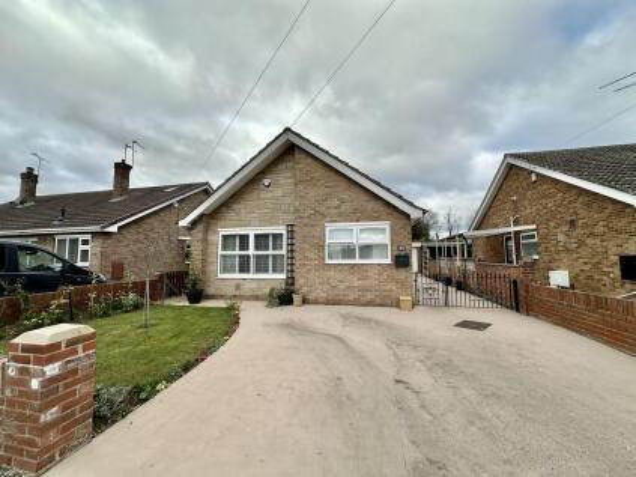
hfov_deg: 102.1
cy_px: 238
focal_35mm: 14
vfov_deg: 85.6
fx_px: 257
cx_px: 318
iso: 40
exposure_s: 1/979
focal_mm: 2.22
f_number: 2.2
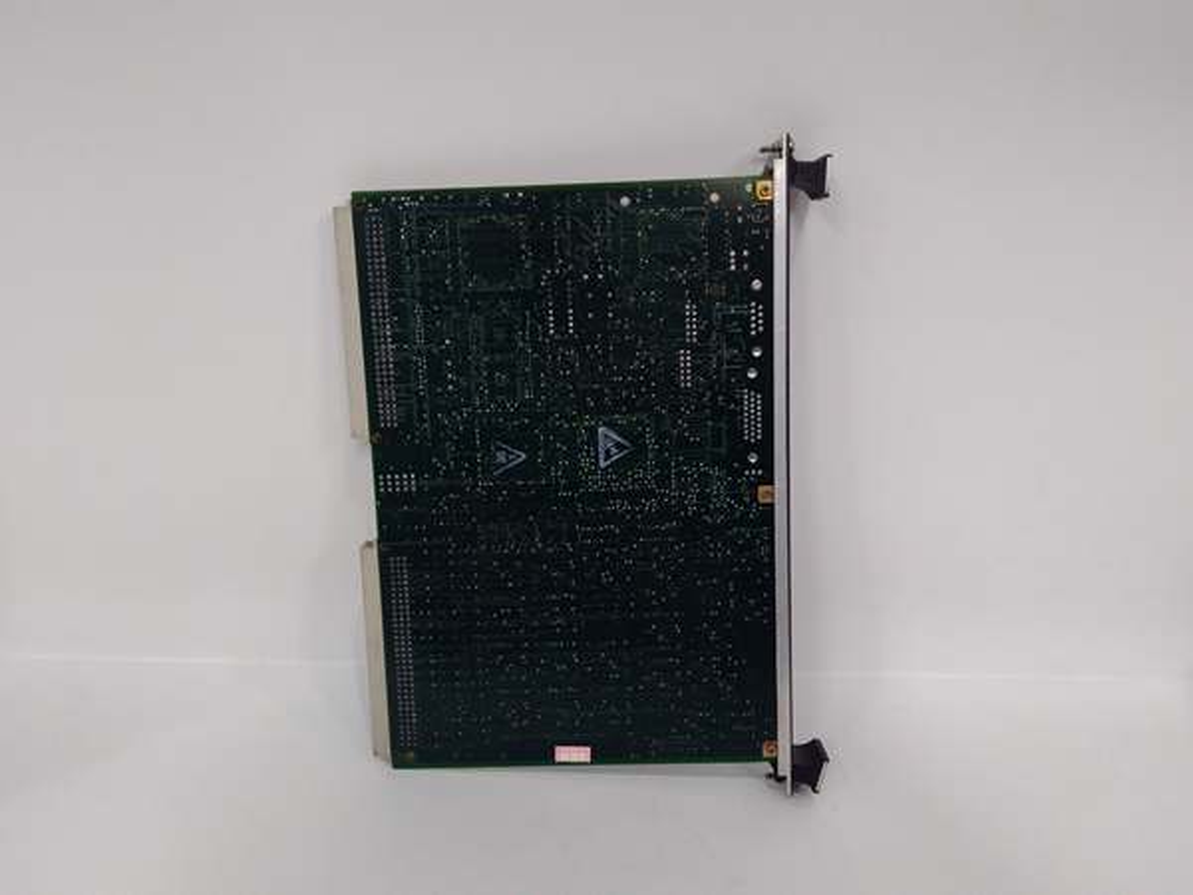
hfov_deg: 65.3
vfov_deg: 51.4
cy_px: 448
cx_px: 596
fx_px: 931
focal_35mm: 27
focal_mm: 3.79
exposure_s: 1/33
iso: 277
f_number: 2
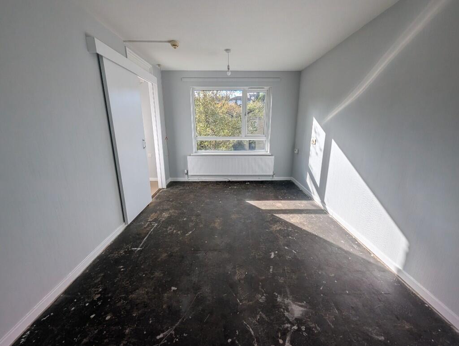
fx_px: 173
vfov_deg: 90.1
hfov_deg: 106.1
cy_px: 173
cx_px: 230
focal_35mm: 13
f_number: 2.2
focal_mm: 1.95
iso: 48
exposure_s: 1/790
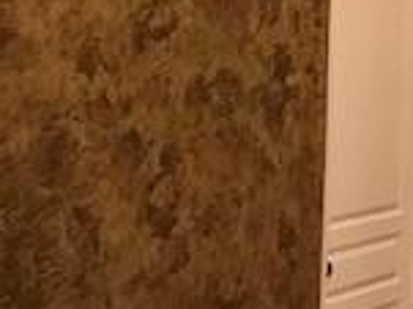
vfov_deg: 12.0
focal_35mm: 119
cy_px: -120
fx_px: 1419
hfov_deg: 14.4
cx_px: 763
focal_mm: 3.99
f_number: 1.8
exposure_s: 1/15
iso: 80
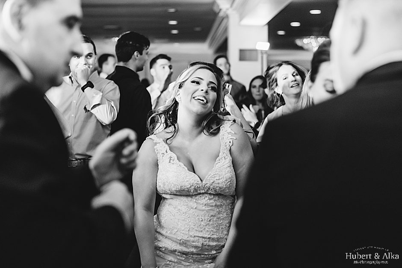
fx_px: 558
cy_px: 134
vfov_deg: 27.0
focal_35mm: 50
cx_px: 201
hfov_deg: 39.6
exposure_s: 1/250
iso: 500
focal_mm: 50
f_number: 2.2
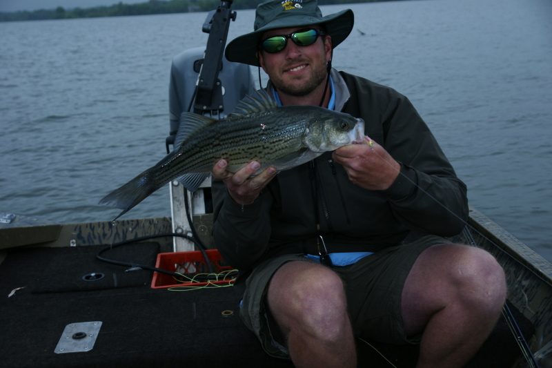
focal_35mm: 45
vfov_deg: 29.9
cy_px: 184
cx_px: 276
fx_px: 690
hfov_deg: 43.6
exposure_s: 1/60
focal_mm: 30
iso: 200
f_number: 4.5
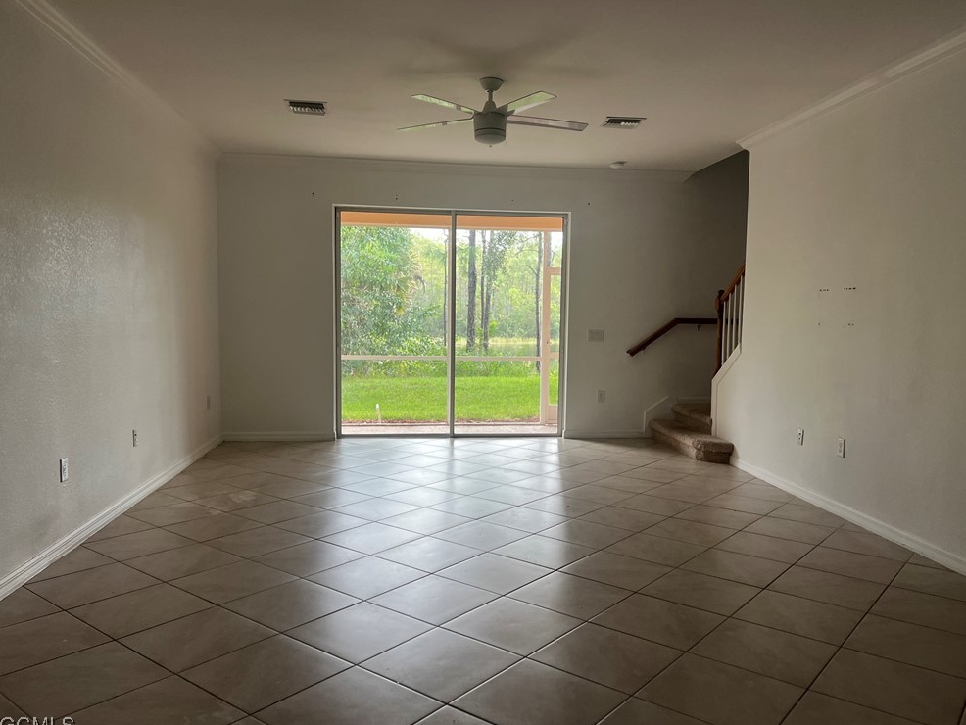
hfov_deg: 65.3
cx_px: 483
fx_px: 754
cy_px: 371
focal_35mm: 27
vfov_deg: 51.4
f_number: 1.5
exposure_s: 1/60
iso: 160
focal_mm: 5.7
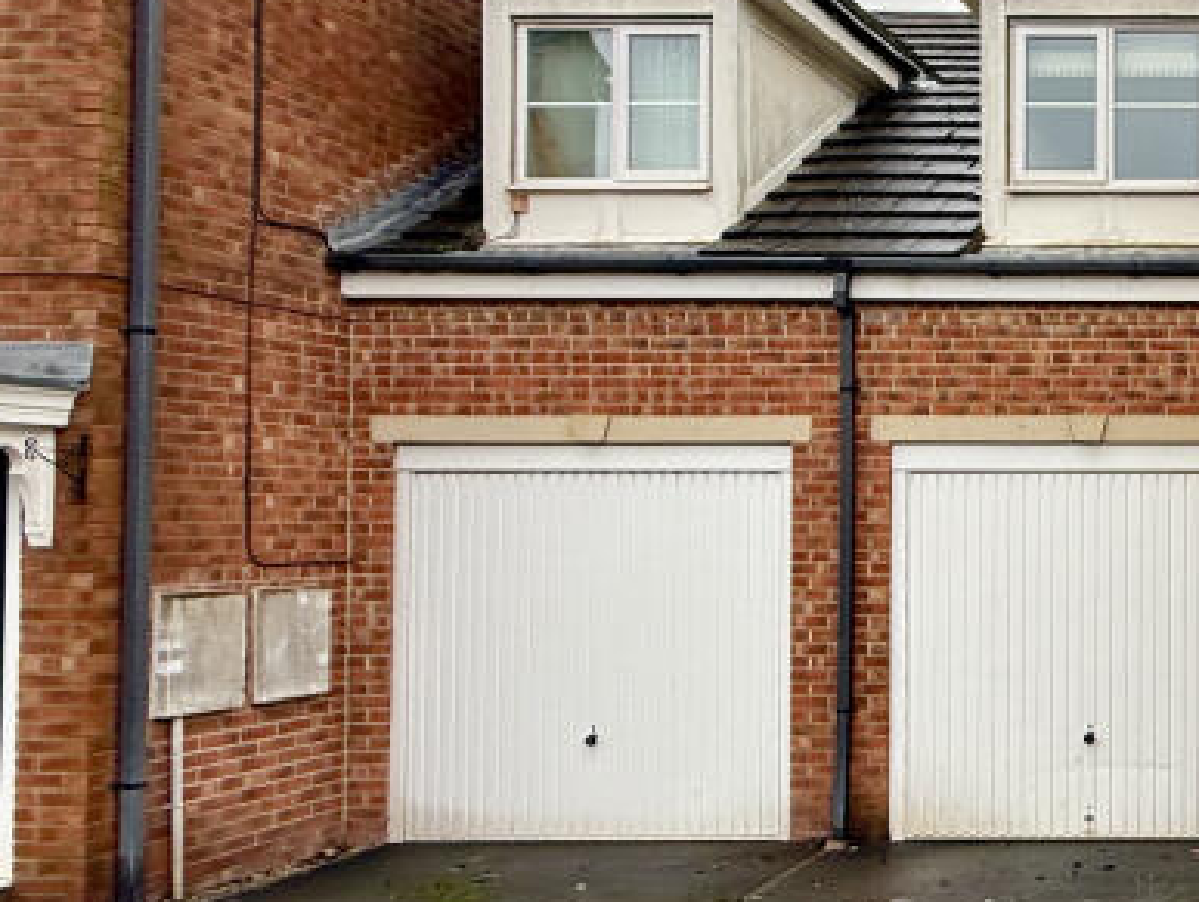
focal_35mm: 37
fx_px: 1283
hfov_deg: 37.9
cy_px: 400
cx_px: 1431
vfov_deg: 38.7
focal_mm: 2.22
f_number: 2.2
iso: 50
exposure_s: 1/186
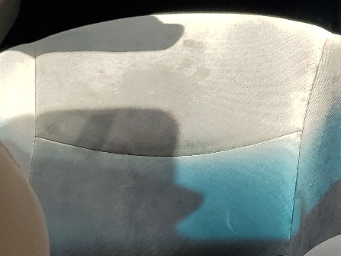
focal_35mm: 93
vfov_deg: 15.7
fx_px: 916
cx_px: 408
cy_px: 34
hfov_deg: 19.8
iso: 50
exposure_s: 1/769
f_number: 1.5
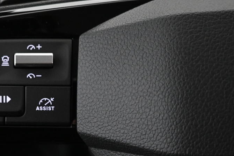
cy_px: 119
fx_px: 377
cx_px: 51
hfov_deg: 33.6
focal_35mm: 58
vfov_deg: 23.1
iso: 1600
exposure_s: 1/30
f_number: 3.5
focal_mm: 16
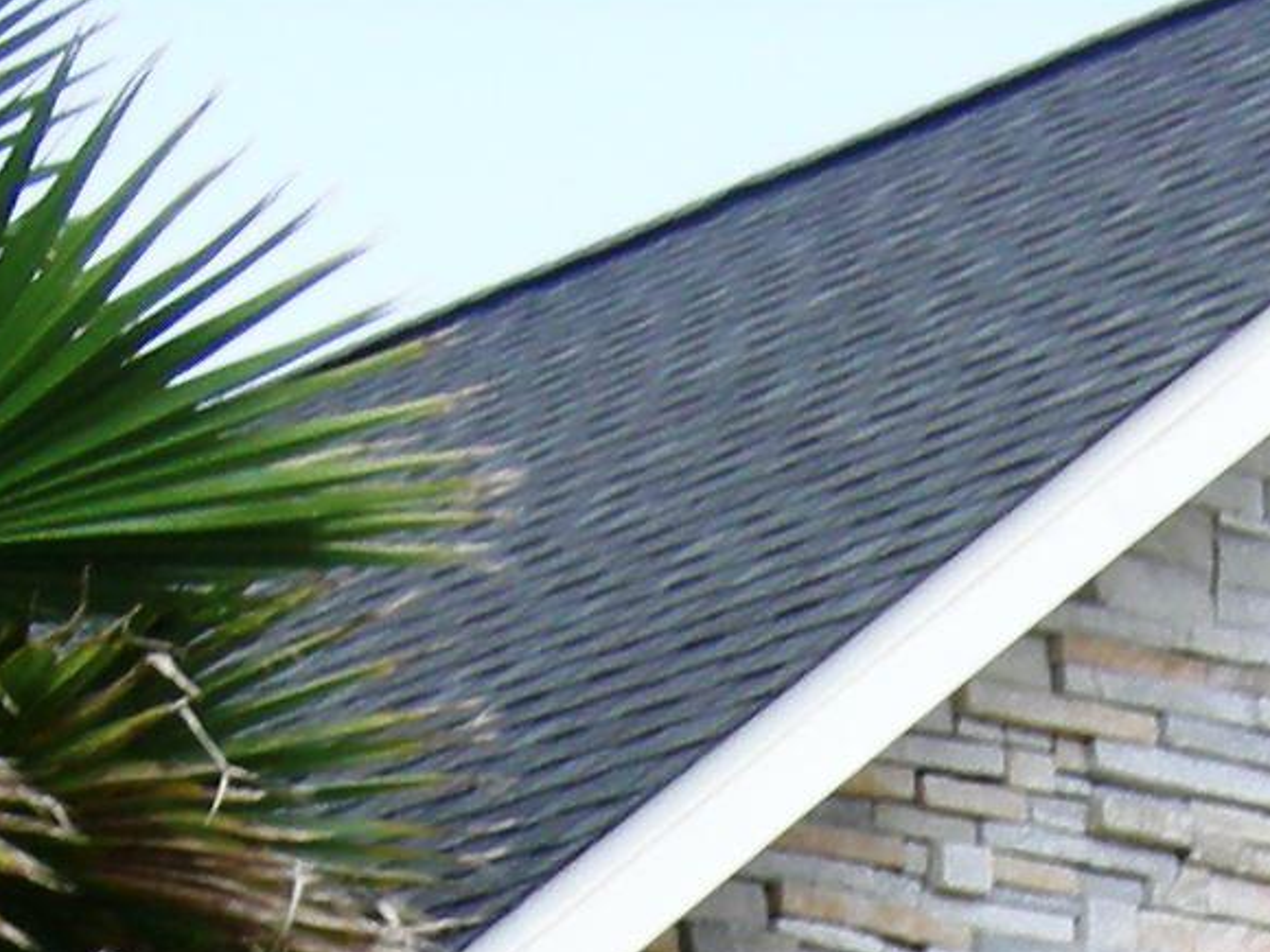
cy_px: 2112
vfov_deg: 8.6
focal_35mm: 161
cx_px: 926
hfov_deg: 12.2
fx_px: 5907
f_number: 4.8
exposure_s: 1/148
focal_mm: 7.5
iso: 64
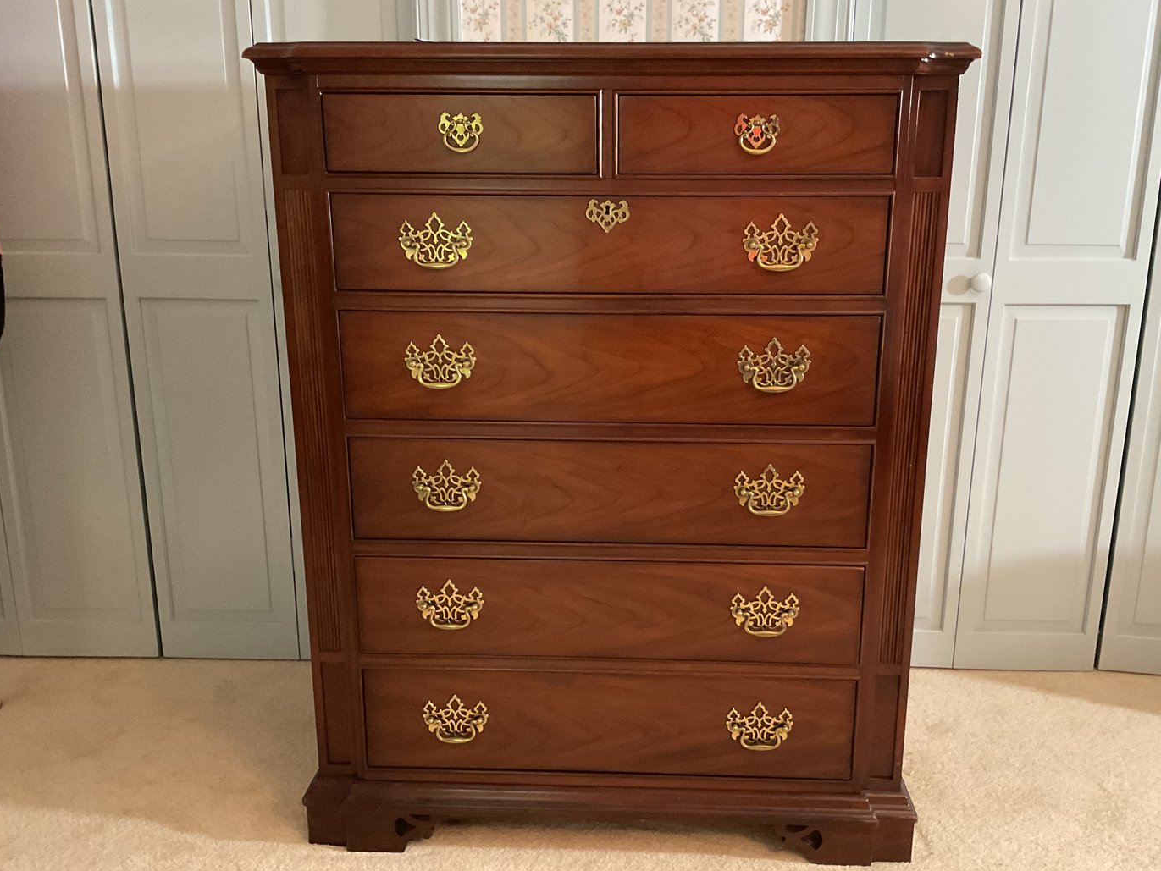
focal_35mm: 32
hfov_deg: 56.8
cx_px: 609
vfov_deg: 44.2
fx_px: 1074
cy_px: 438
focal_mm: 3
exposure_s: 1/30
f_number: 1.8
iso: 250
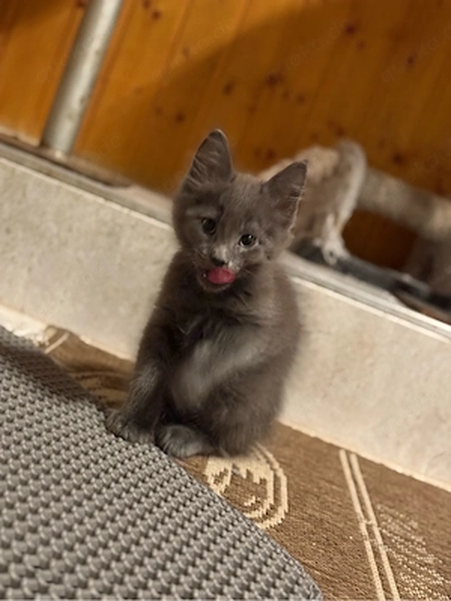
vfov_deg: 39.7
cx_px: 226
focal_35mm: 48
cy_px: 300
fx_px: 834
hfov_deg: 30.3
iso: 800
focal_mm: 6.76
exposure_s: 1/25
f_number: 1.78
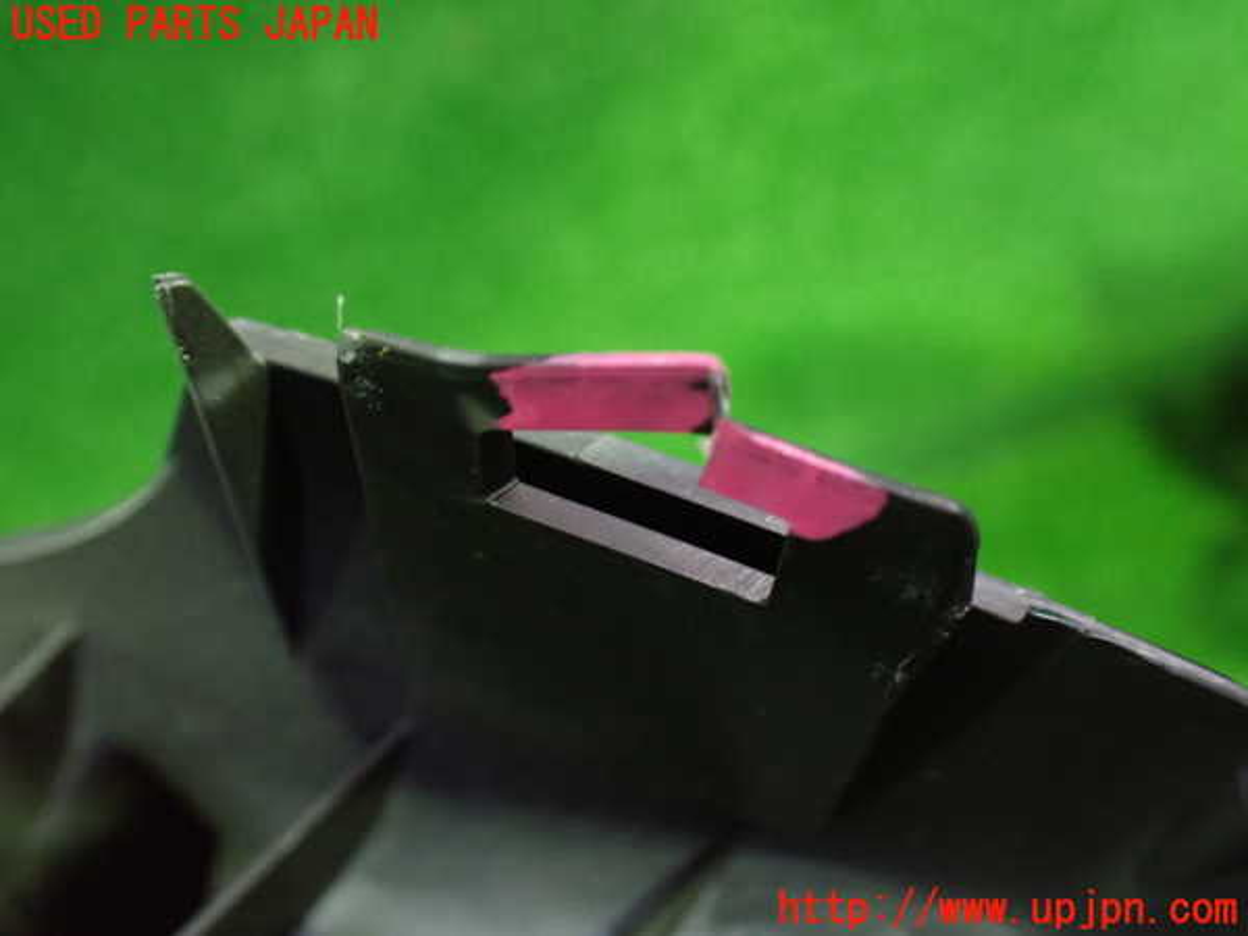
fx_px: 1082
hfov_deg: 60.0
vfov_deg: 46.8
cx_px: 624
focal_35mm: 30
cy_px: 468
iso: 1250
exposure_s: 1/30
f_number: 2.3
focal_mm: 5.4
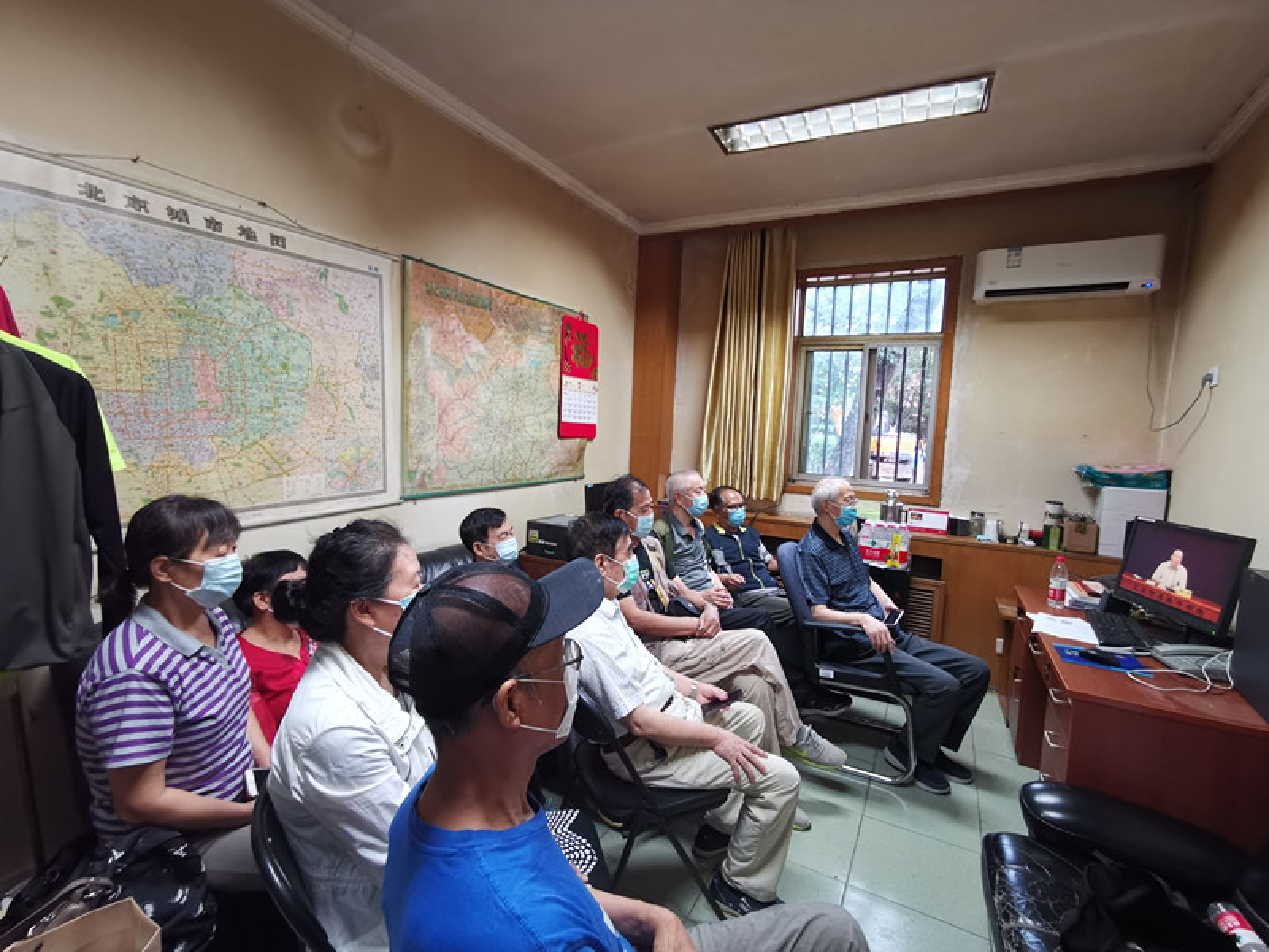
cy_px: 476
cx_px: 634
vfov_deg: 78.1
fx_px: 587
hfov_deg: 94.5
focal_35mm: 16
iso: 800
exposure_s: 1/25
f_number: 2.2
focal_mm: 2.35
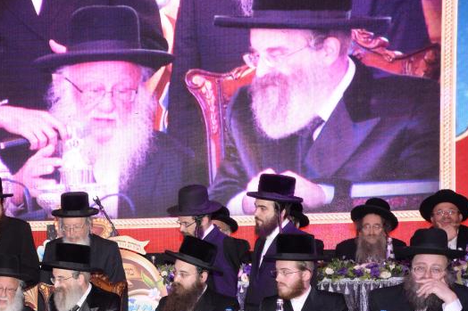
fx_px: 1118
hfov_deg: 23.1
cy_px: 301
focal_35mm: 86
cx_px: 52
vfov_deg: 15.6
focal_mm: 44
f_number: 7.1
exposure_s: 1/50
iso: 3200
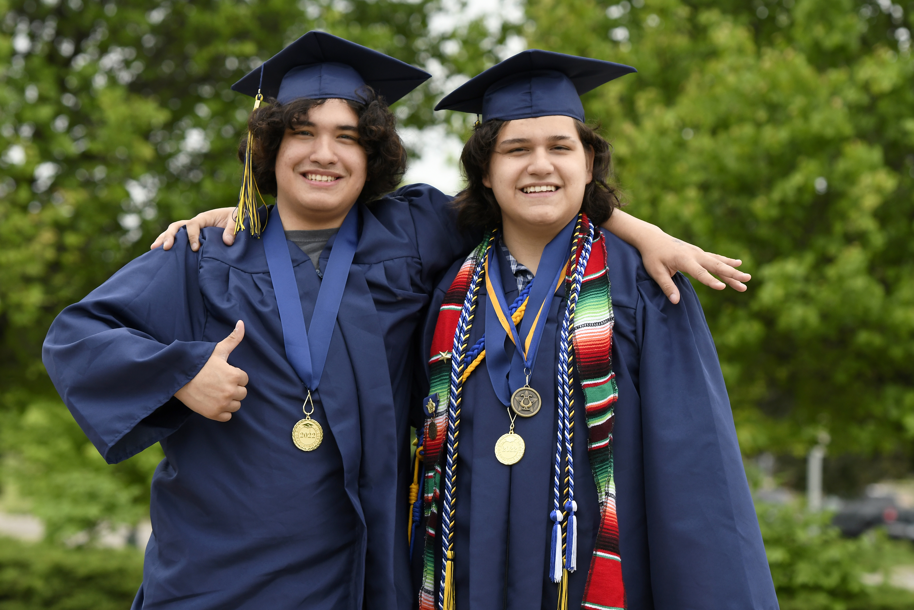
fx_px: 4265
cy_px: 305
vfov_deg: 8.2
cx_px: 457
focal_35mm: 168
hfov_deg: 12.2
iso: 400
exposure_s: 1/400
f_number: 4.5
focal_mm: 112
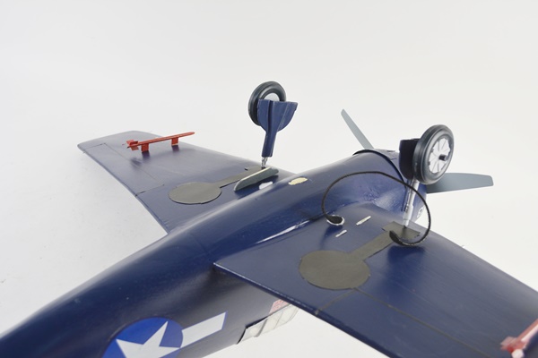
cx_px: 269
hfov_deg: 53.1
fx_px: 538
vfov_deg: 36.9
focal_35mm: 36
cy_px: 179
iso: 400
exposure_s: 1/125
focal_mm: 24
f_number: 5.6
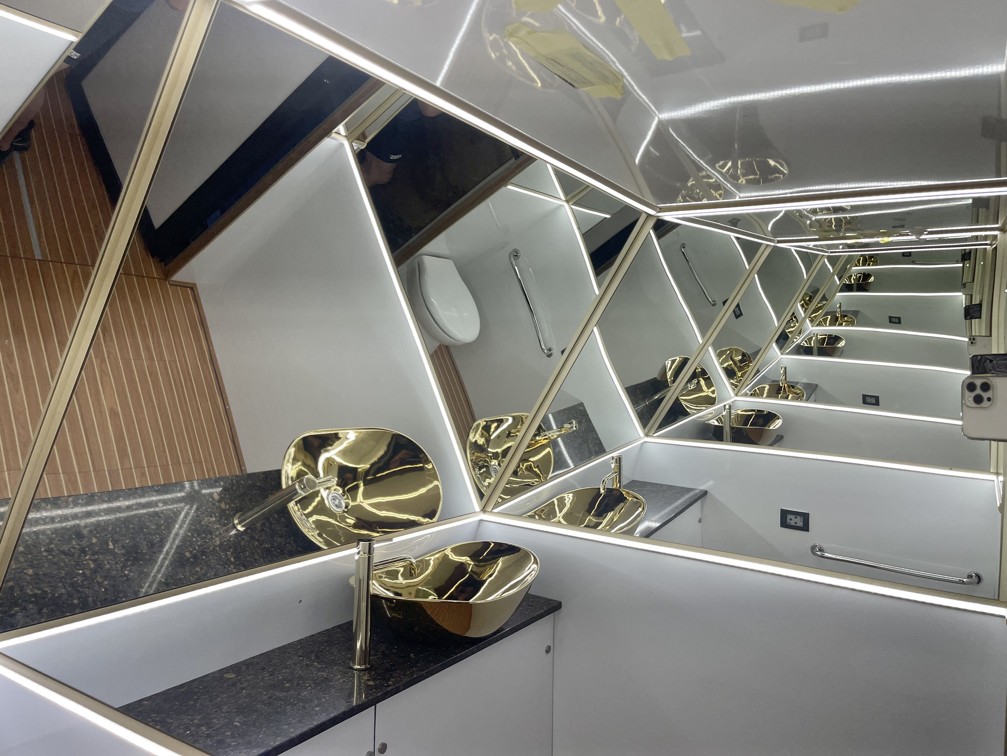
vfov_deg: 53.1
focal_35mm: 26
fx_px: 756
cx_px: 504
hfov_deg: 67.3
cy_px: 378
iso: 40
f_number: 1.6
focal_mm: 5.1
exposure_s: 1/82
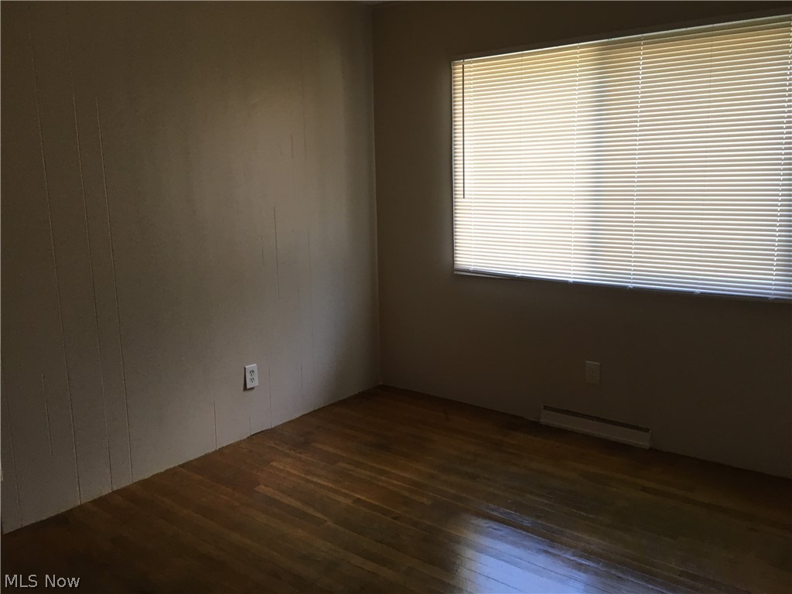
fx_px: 664
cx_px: 396
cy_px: 297
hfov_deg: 61.7
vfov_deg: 48.2
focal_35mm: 29
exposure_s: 1/30
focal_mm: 4.15
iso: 40
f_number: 2.2
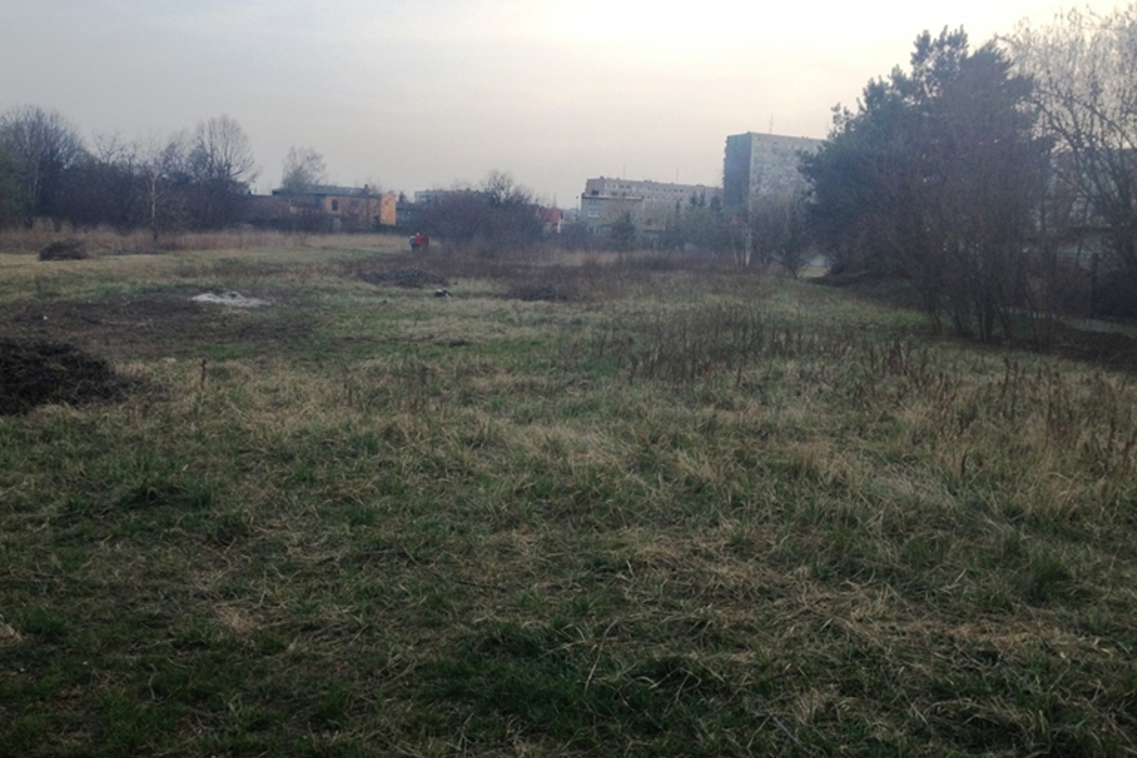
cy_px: 365
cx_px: 580
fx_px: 1200
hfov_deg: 50.7
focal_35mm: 38
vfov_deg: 35.1
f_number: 2.4
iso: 50
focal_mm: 4.28
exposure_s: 1/120
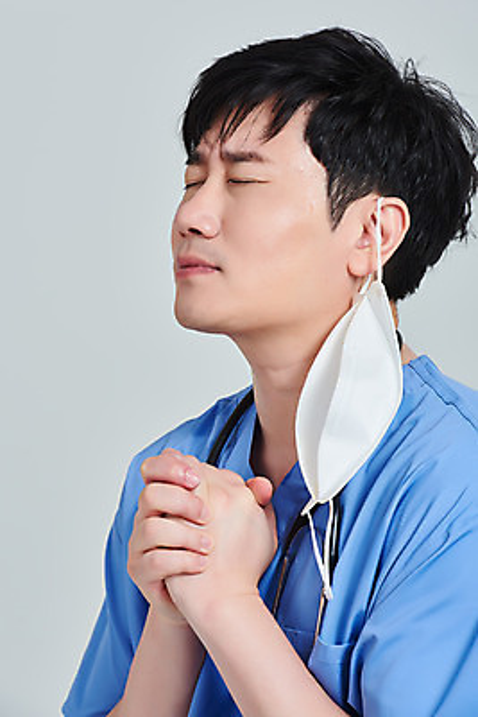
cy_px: 358
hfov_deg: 6.9
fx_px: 3980
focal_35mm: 200
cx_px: 239
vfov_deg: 10.3
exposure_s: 1/125
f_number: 14
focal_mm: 200
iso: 100
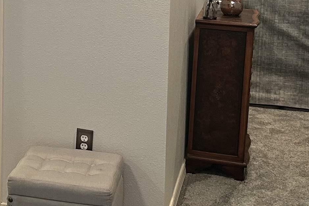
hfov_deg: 22.0
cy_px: -2
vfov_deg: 15.2
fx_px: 755
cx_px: -20
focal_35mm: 88
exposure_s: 1/60
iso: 160
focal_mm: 5.7
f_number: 1.5
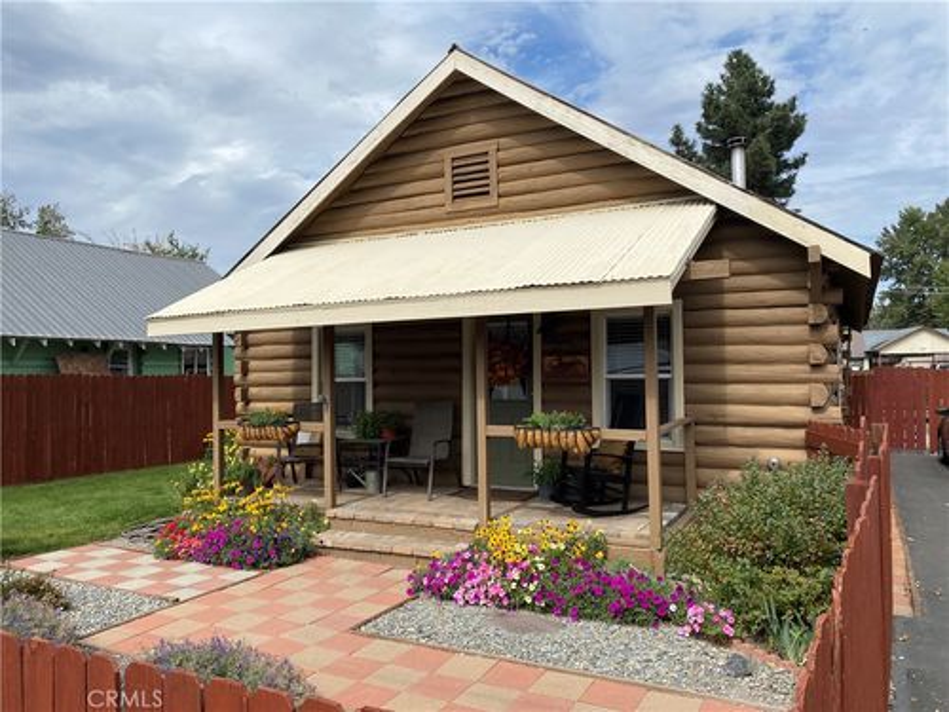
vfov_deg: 53.1
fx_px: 713
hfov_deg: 67.3
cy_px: 356
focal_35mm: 26
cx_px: 474
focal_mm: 4.25
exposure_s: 1/3497
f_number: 1.8
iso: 32
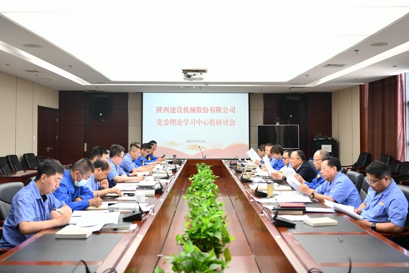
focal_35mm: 36
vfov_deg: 36.9
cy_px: 136
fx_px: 409
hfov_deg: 53.1
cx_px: 204
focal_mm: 36
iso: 640
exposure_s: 1/160
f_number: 3.2
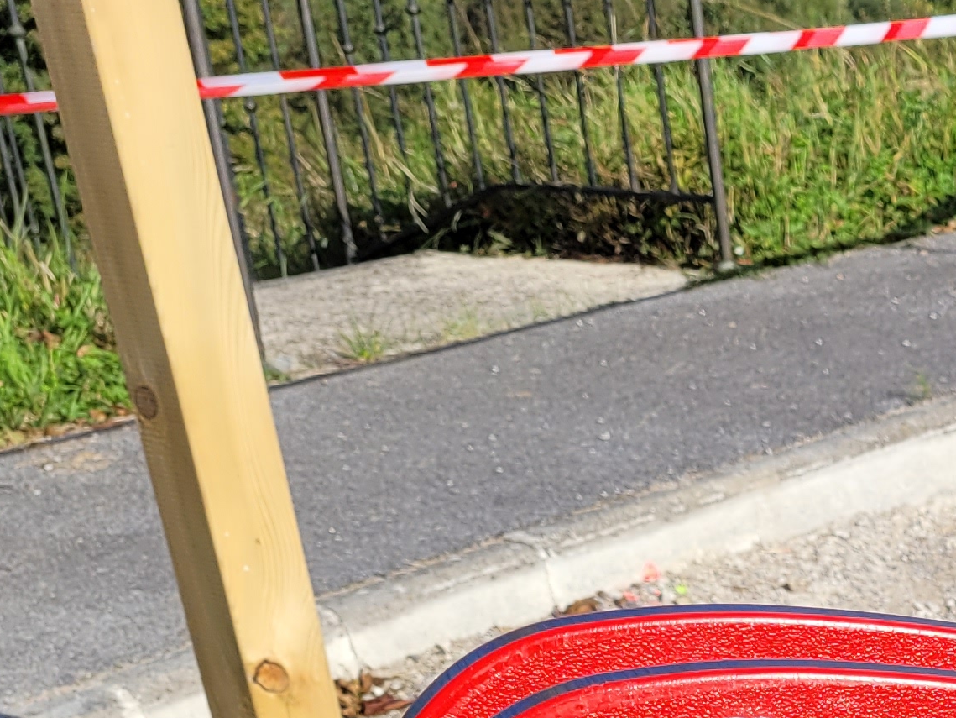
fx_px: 2542
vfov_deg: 14.8
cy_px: 1107
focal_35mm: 92
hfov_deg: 18.4
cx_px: 1522
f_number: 1.8
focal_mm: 5.4
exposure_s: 1/1746
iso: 40
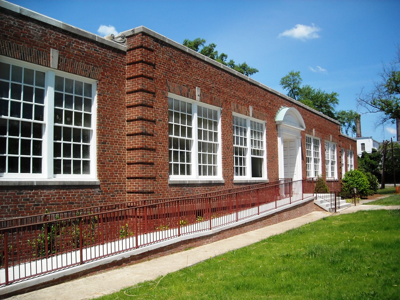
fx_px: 404
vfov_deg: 40.7
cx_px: 200
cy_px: 150
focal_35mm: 35
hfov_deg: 52.6
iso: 64
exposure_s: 1/353
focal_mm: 5.7
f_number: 5.6
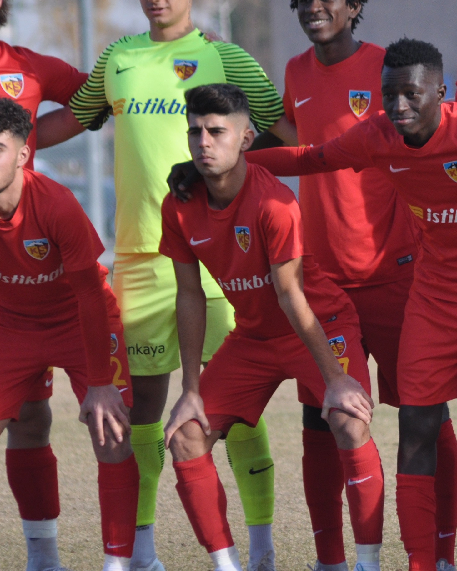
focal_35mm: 561
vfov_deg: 3.4
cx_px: 485
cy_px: 248
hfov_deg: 2.8
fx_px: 9483
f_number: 4.5
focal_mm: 170
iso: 400
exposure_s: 1/1250
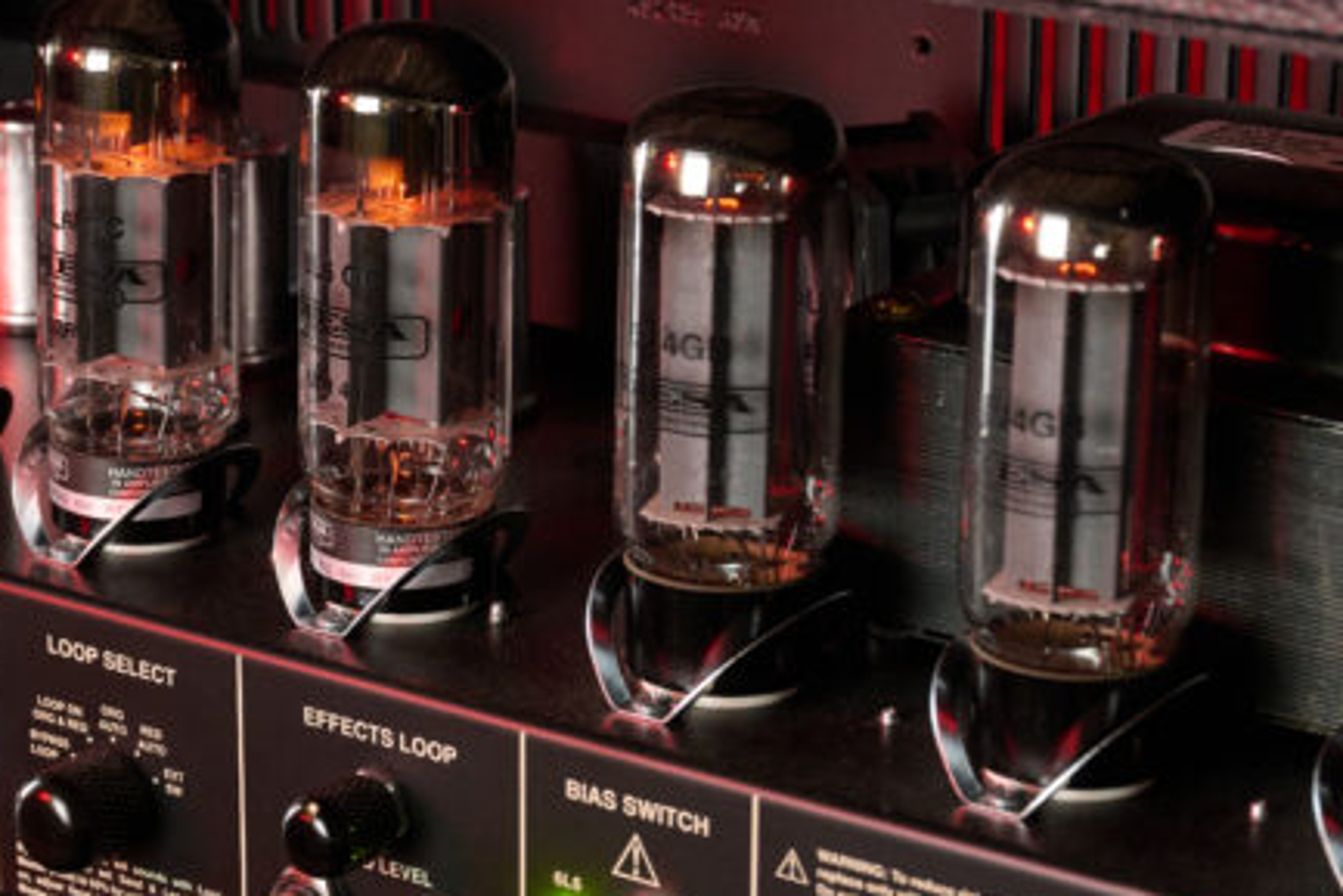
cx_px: 301
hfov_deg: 16.5
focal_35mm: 123
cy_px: 507
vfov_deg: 11.2
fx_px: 4590
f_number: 8
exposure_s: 1
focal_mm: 52
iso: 800
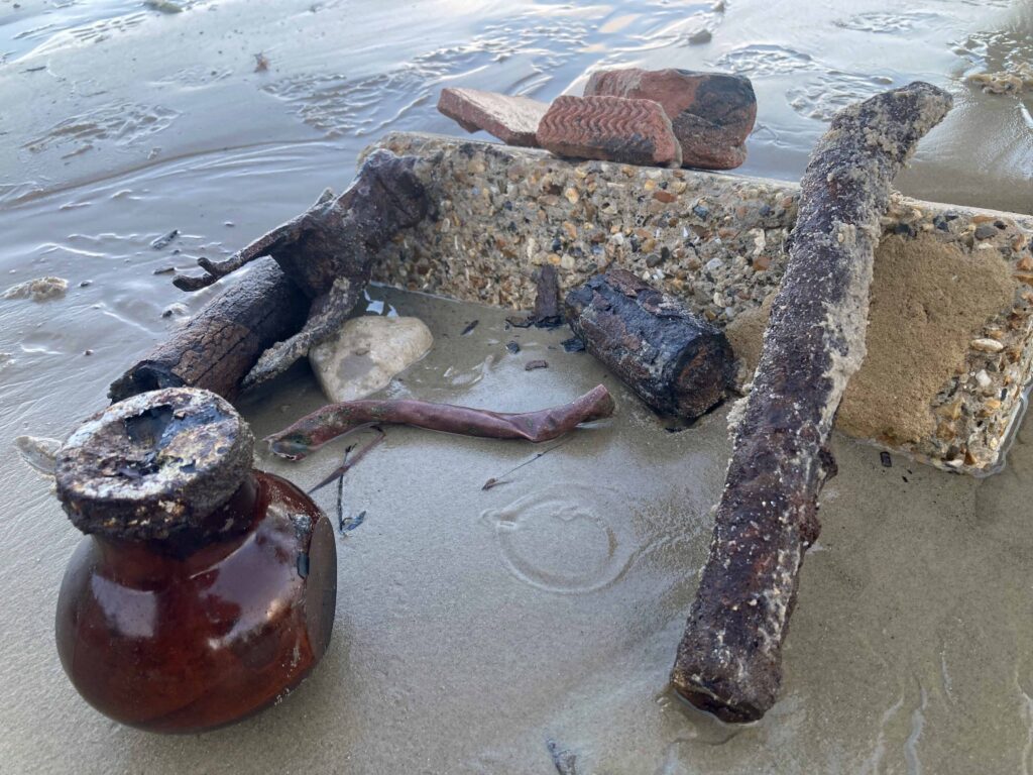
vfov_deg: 49.7
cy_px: 388
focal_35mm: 28
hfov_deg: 63.4
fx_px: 836
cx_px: 516
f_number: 1.8
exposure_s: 1/121
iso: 32
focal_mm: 3.99
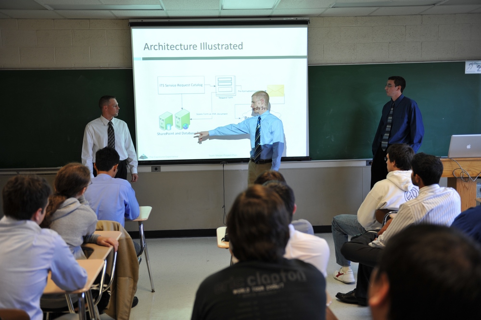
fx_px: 534
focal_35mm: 40
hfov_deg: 48.5
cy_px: 160
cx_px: 240
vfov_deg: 33.3
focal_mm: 40
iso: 360
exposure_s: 1/100
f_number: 2.8
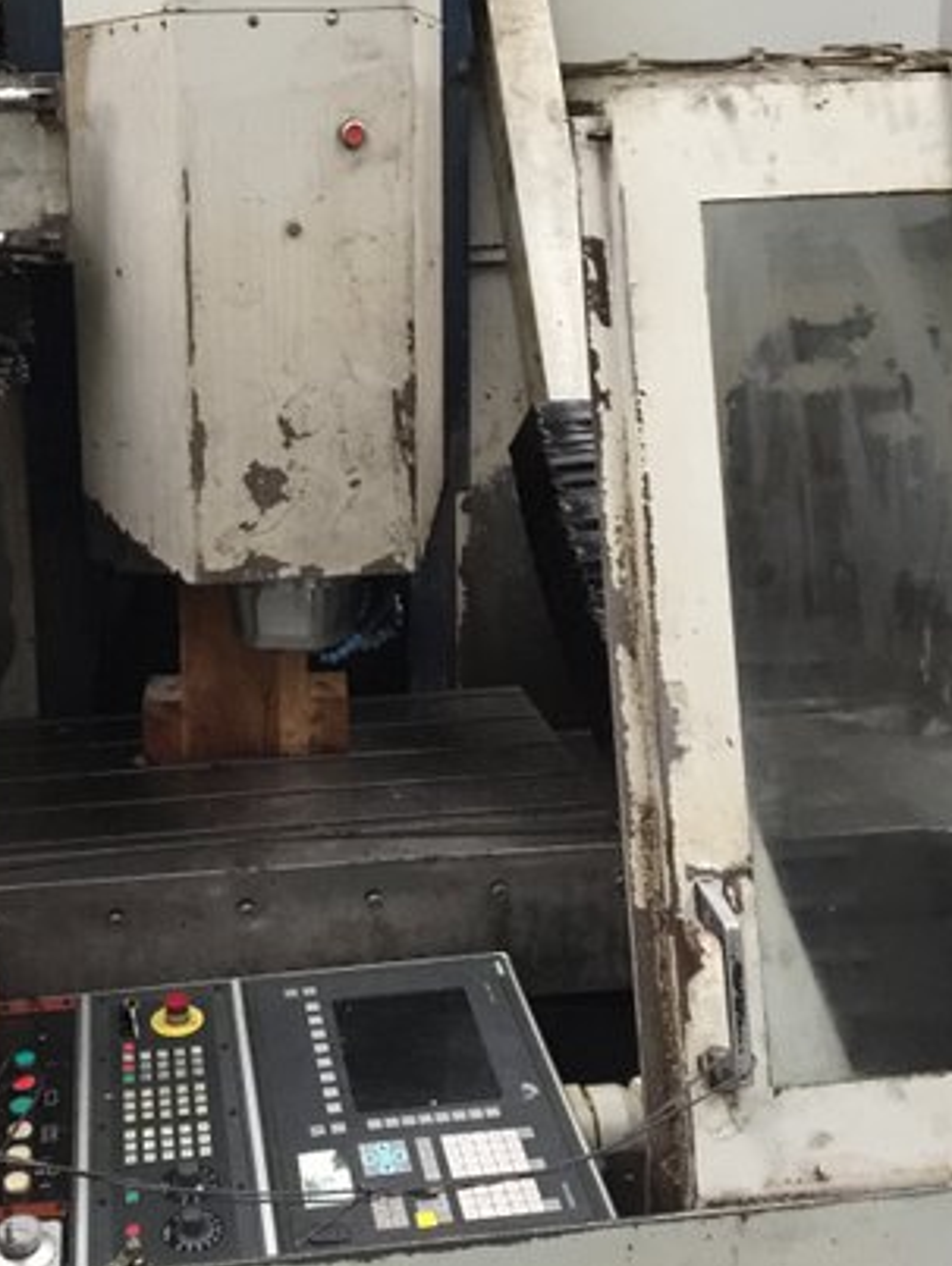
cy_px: 383
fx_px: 1684
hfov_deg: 31.3
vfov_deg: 40.5
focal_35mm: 46
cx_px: 311
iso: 200
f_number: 2.2
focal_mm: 4.15
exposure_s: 1/8
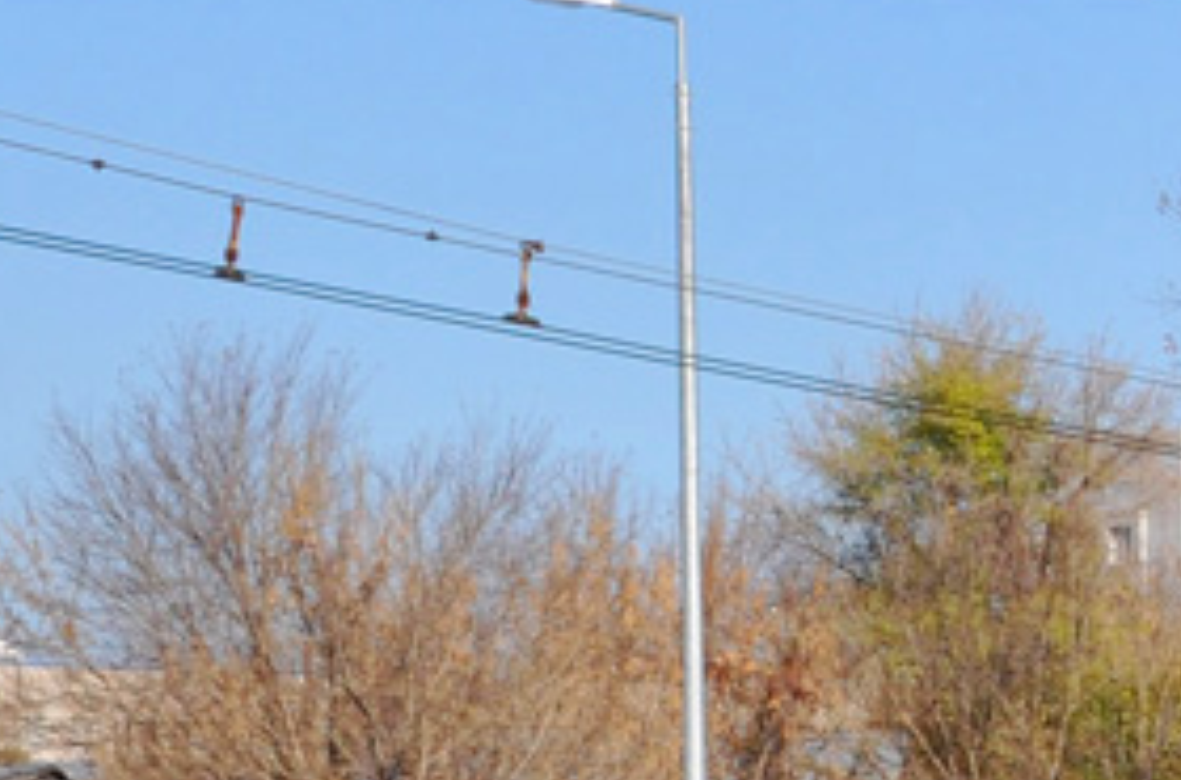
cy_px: 1044
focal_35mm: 265
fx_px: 8669
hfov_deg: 7.4
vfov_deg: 5.1
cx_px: 2476
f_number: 9
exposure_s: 1/640
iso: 200
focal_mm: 38
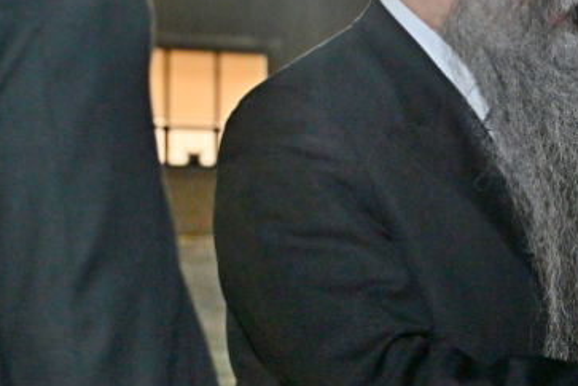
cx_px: 777
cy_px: 232
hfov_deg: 15.3
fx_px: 2039
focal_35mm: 127
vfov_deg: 10.8
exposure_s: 1/160
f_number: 4
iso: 1600
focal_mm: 45
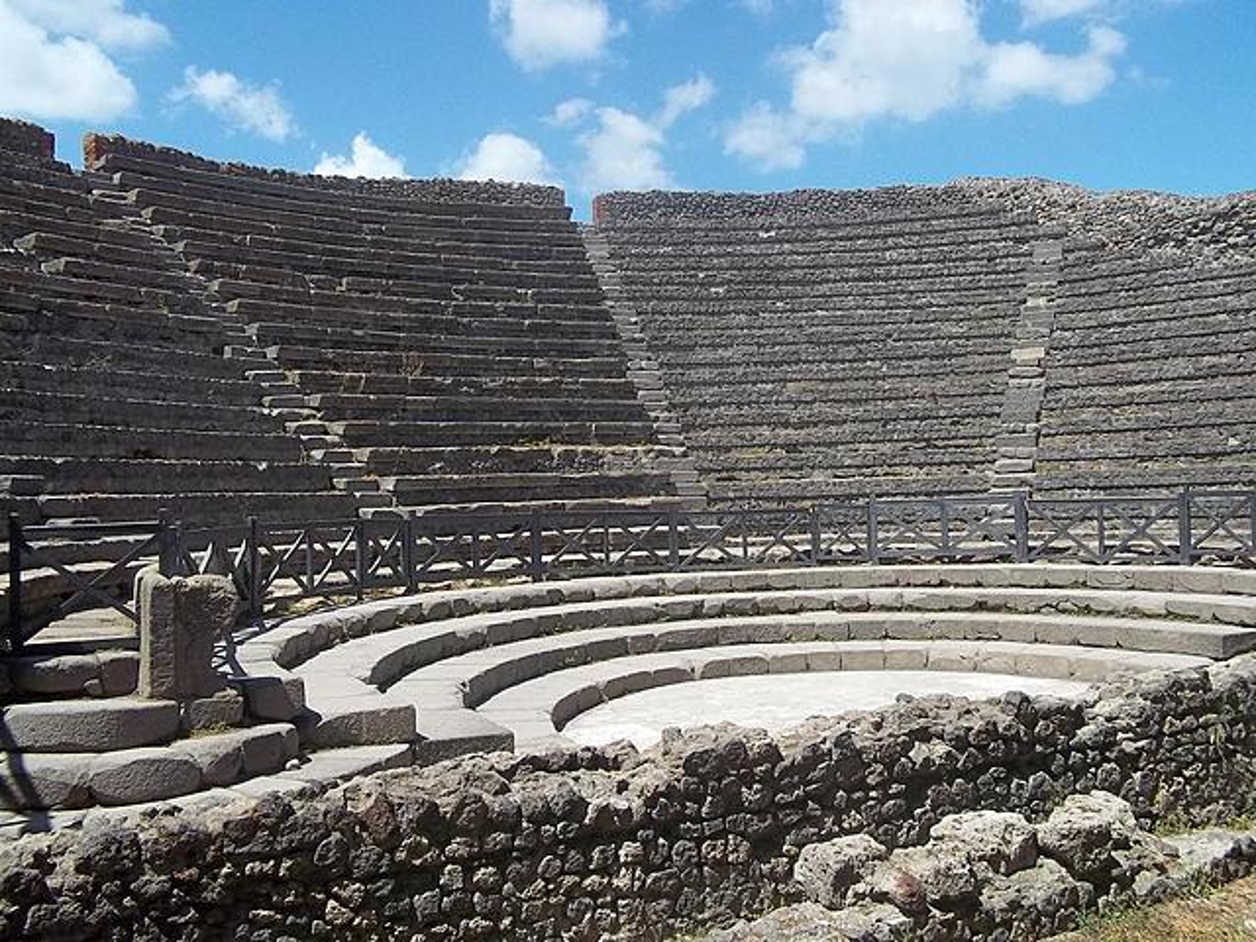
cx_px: 628
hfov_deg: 56.8
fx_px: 1161
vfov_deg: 44.2
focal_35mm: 32
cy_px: 471
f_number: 5.5
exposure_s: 1/400
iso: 80
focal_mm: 5.7
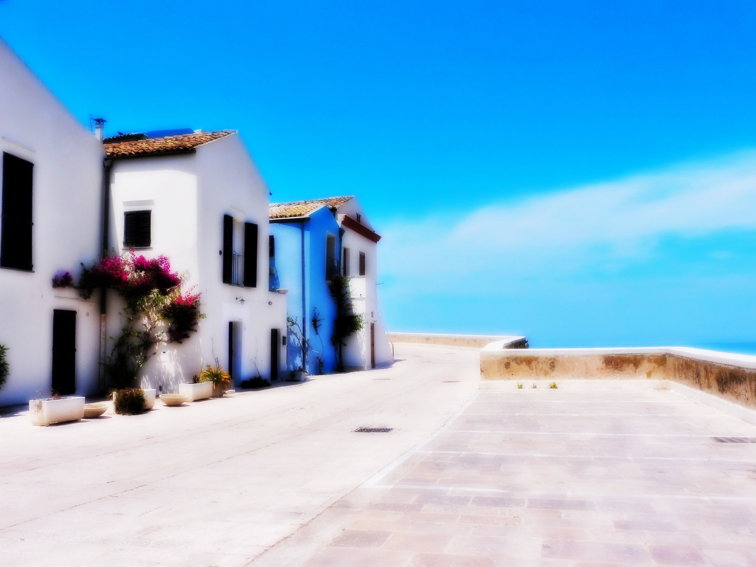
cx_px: 378
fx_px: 655
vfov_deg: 46.8
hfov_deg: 60.0
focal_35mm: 30
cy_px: 284
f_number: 7.1
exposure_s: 1/640
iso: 100
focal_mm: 5.4
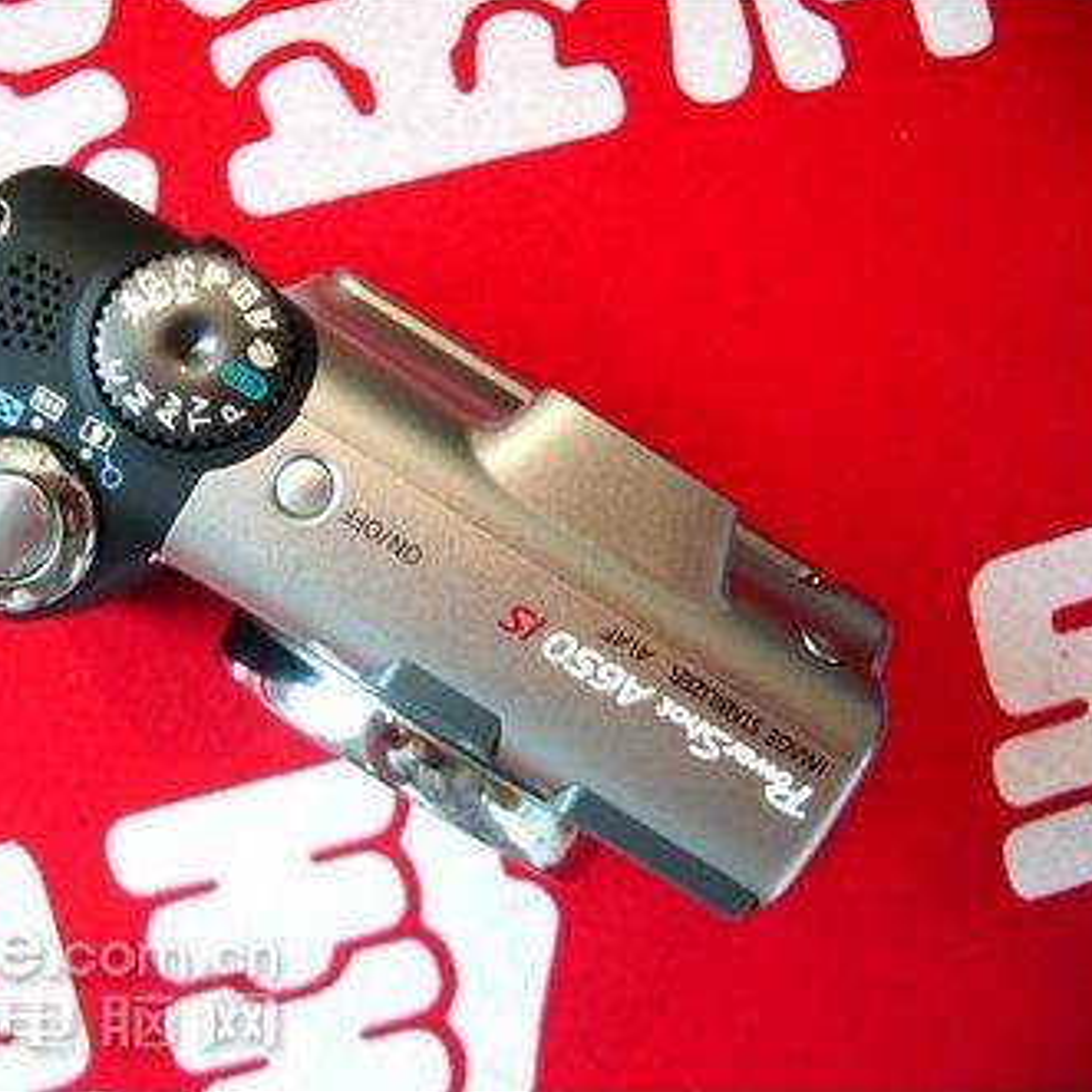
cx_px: 391
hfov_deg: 39.7
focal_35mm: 42
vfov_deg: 40.0
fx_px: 1499
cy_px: 543
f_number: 2.6
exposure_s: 1/20
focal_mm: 5.8
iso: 200
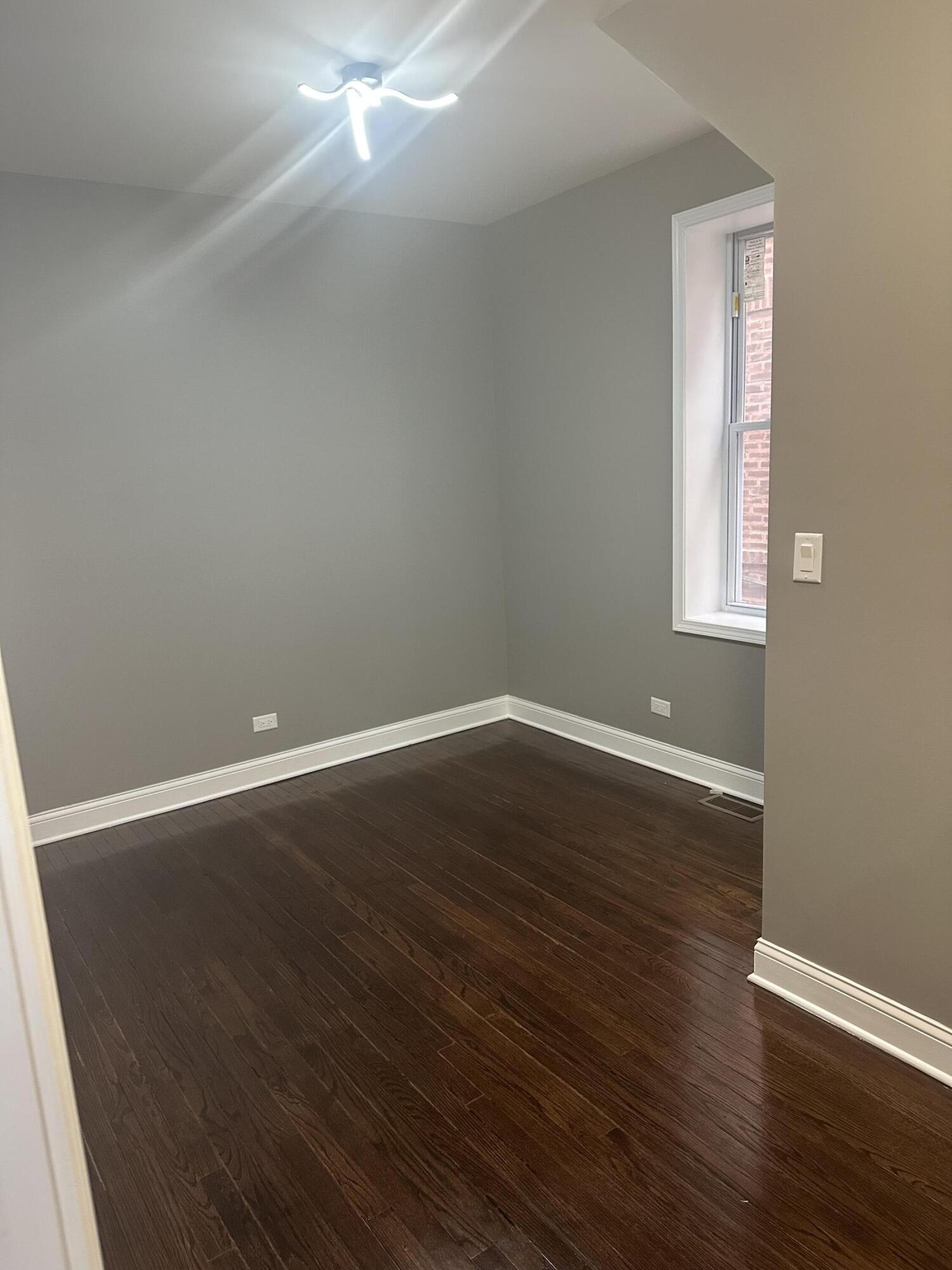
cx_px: 476
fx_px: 880
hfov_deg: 56.8
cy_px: 635
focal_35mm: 24
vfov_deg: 71.6
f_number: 1.78
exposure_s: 1/60
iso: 400
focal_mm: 6.86
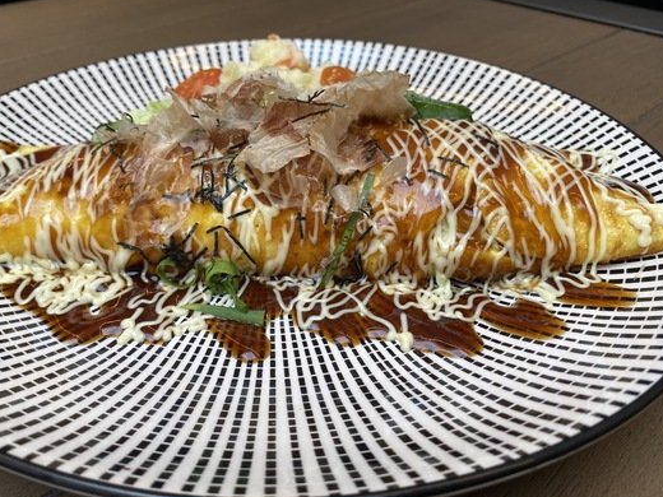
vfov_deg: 46.8
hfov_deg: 59.8
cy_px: 252
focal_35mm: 30
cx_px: 298
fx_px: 575
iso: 80
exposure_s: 1/100
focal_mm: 4.25
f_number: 1.8
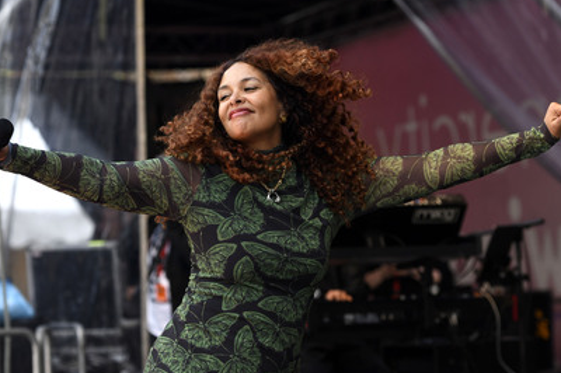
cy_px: 167
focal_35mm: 124
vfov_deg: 11.0
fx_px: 1931
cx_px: 267
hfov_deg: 16.5
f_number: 4.5
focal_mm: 110
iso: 640
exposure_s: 1/1250
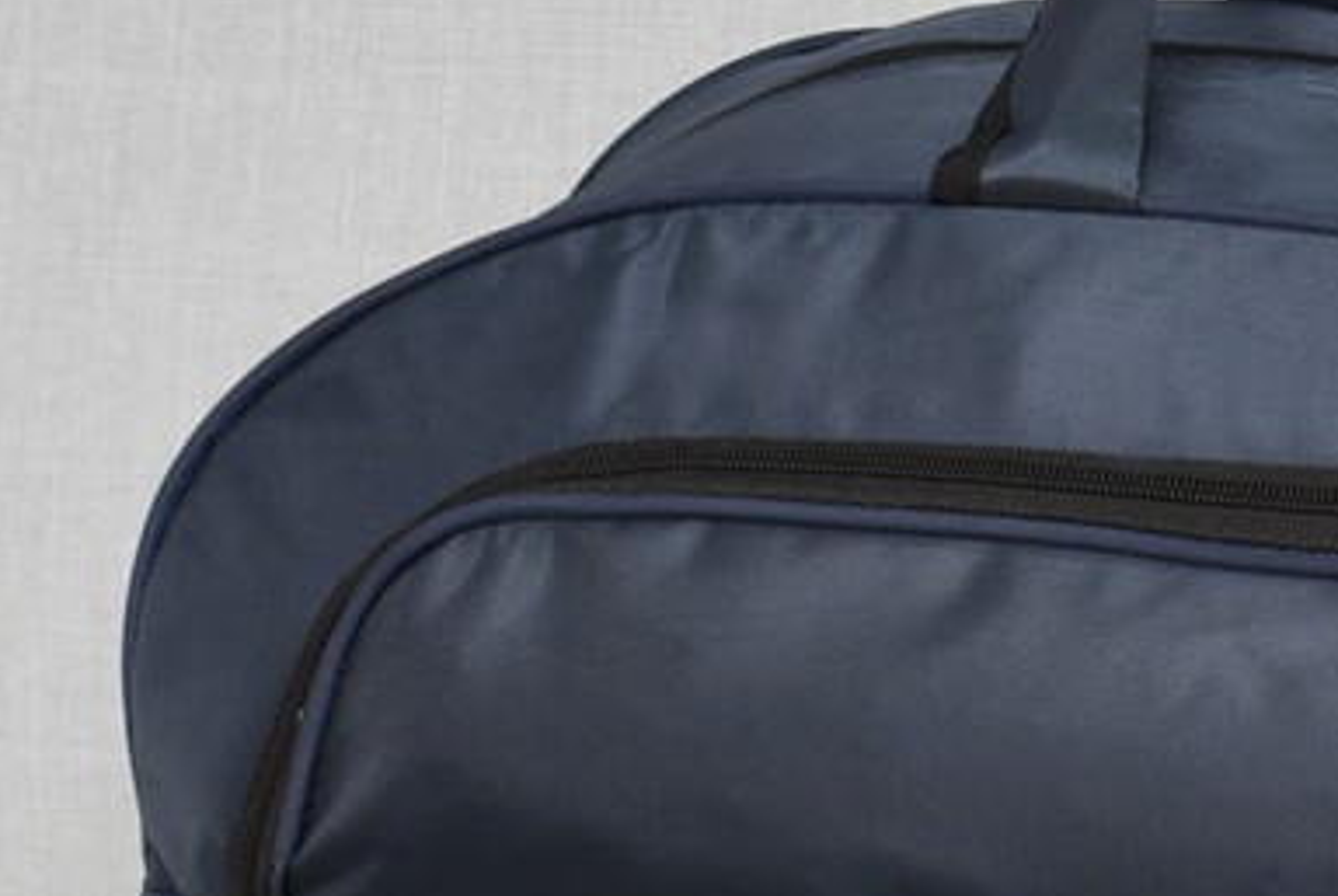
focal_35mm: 210
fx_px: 7814
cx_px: 1530
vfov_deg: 6.5
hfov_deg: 9.7
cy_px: 851
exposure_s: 1/60
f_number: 5.6
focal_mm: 42
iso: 100
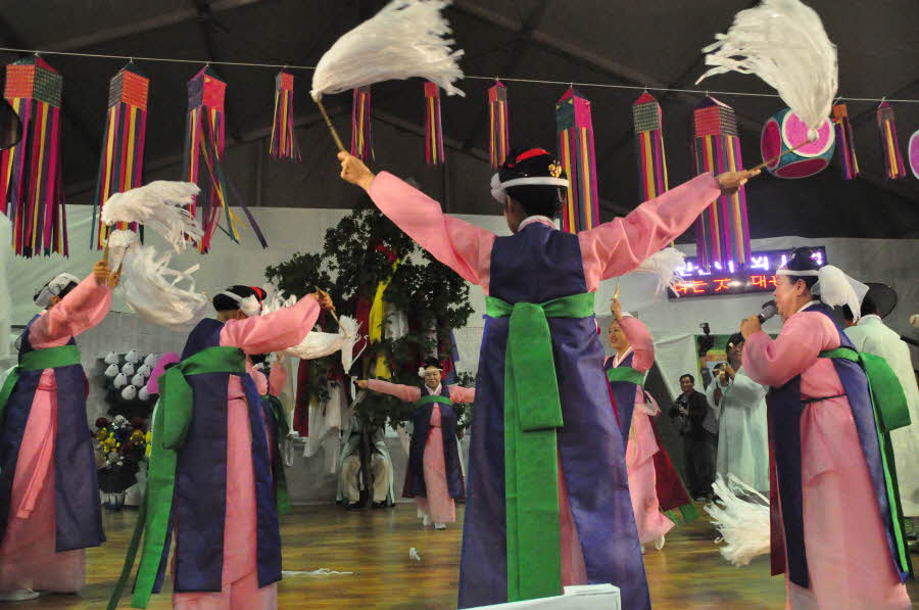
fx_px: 688
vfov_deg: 47.8
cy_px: 305
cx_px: 460
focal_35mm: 27
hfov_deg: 67.5
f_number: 5
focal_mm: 18
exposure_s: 1/400
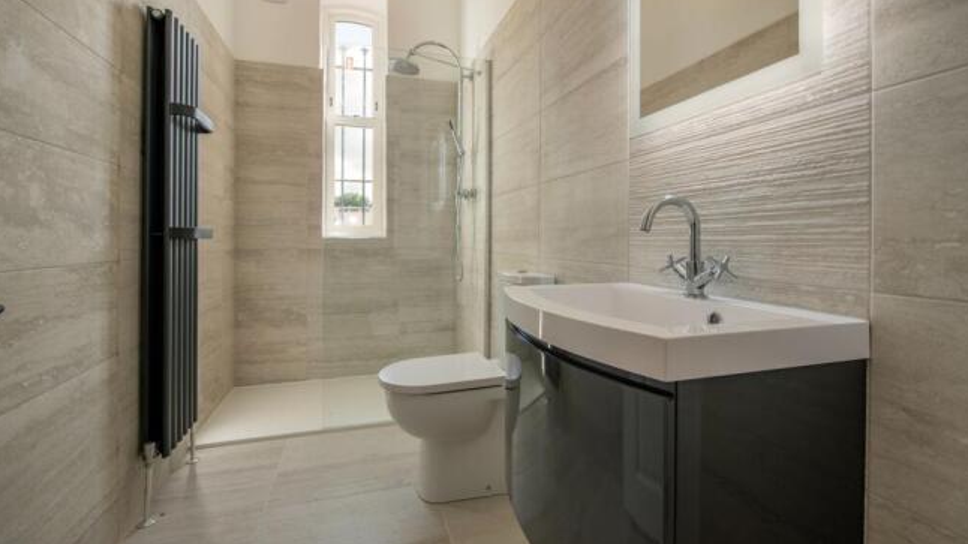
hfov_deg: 95.9
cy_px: 265
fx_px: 436
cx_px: 485
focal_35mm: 17
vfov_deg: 63.9
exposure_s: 1/320
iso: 100
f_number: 5.6
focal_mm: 16
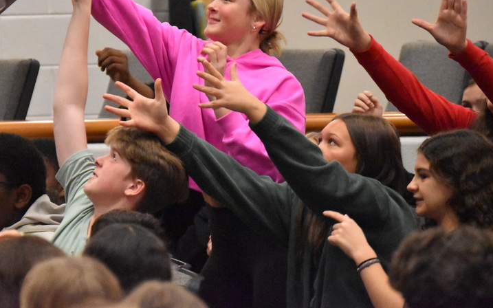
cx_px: 175
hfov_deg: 7.1
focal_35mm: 295
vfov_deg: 4.5
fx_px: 3960
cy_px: 75
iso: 12800
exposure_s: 1/400
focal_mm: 135
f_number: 5
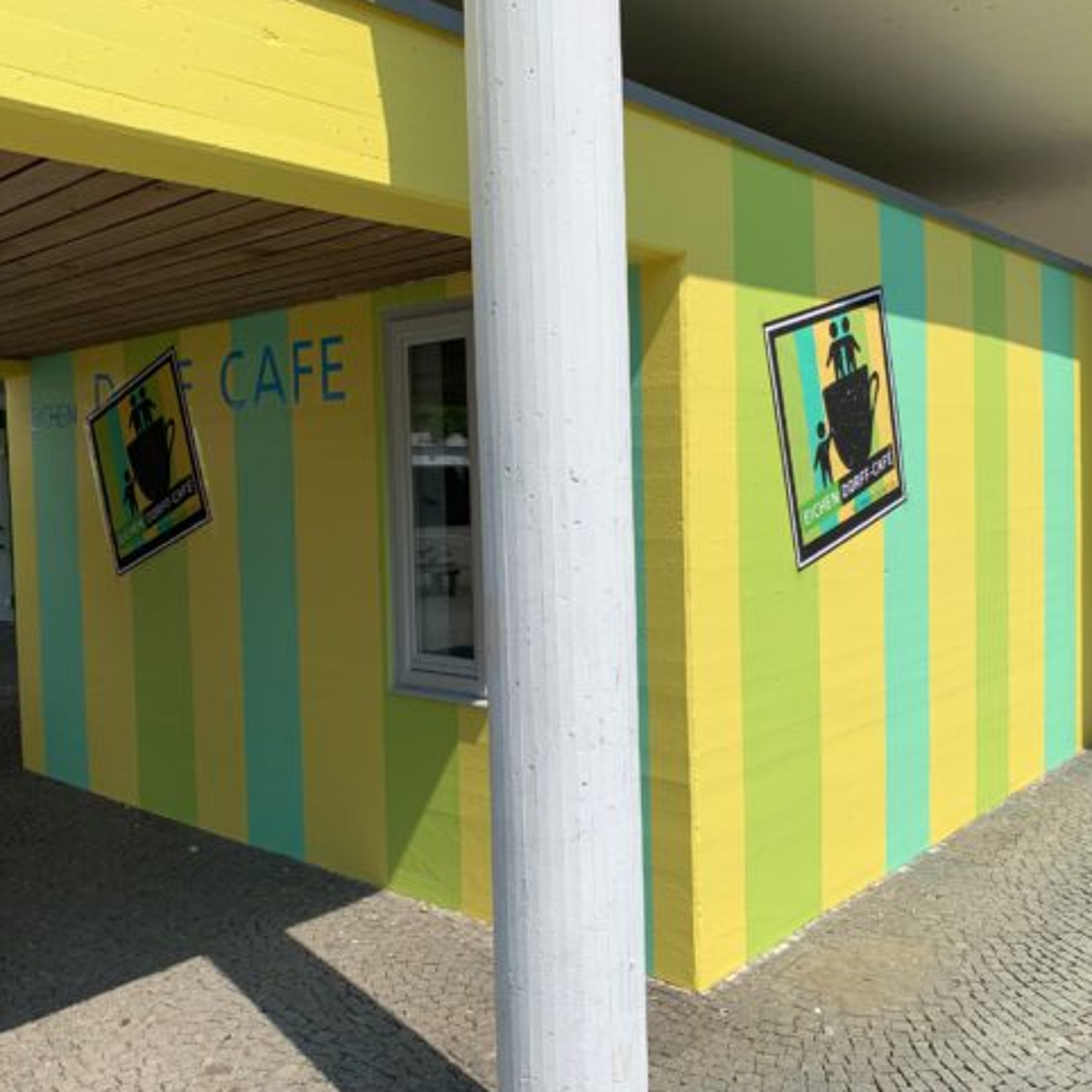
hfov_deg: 52.5
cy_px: 546
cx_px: 551
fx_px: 1106
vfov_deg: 52.5
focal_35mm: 31
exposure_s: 1/4098
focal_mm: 4.25
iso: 25
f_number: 1.8
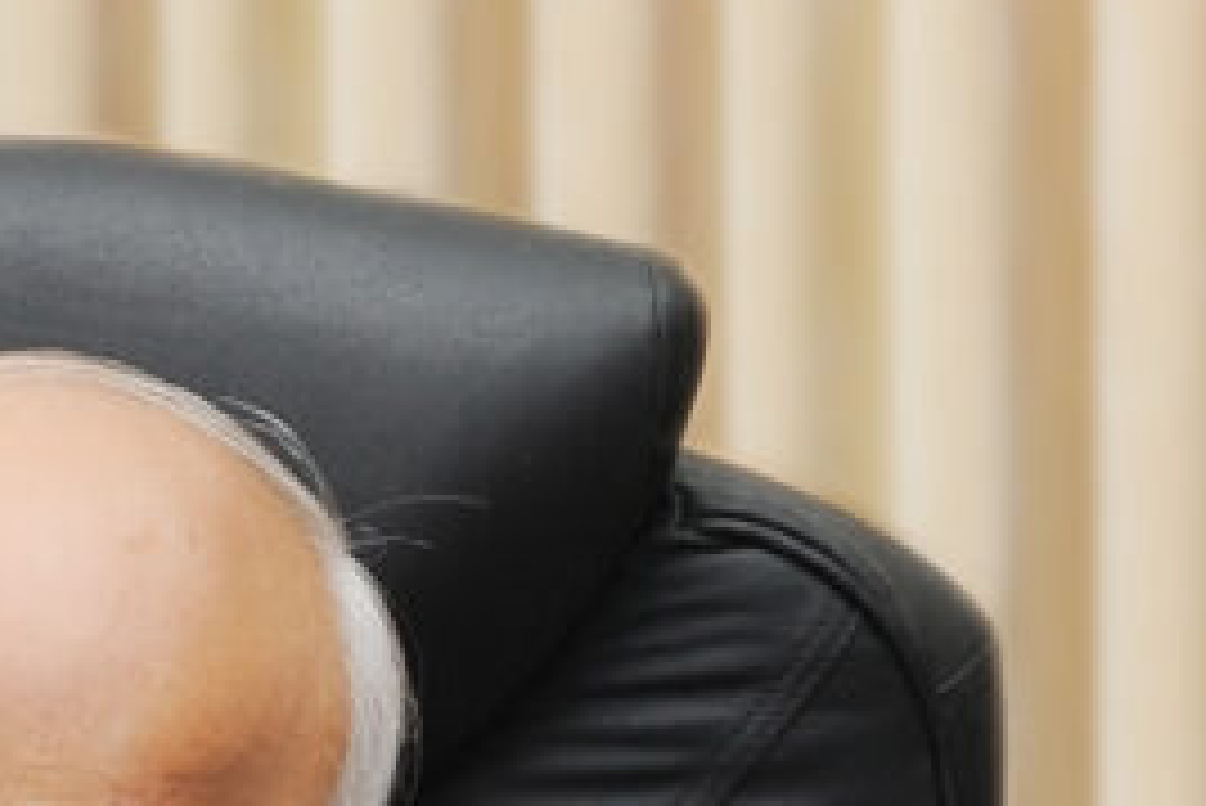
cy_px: 1443
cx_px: -184
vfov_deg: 7.3
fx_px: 6134
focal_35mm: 183
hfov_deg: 11.1
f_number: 5.6
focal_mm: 42
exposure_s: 1/60
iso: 320
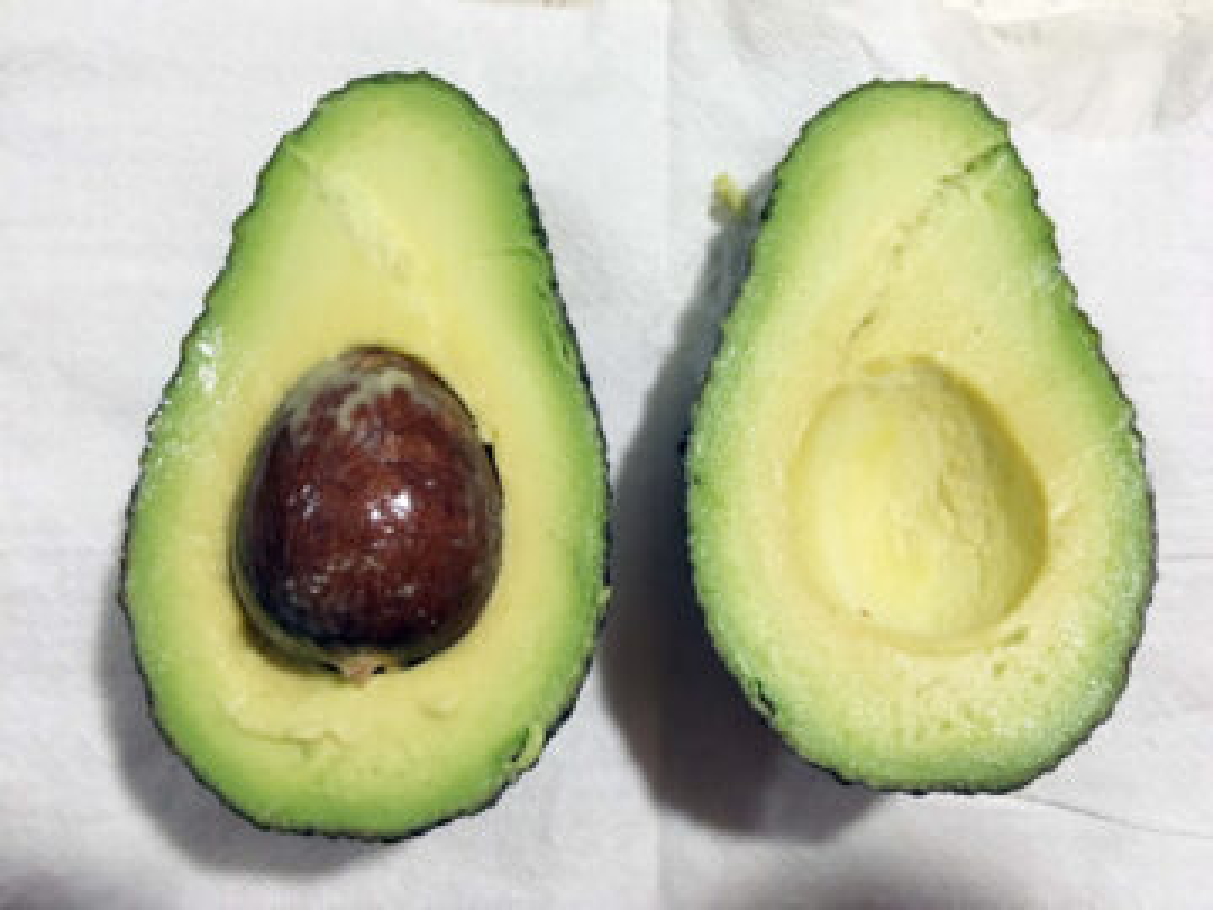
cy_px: 455
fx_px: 1016
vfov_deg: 48.2
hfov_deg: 61.7
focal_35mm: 29
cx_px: 606
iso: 200
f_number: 2.2
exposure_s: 1/20
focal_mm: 4.15
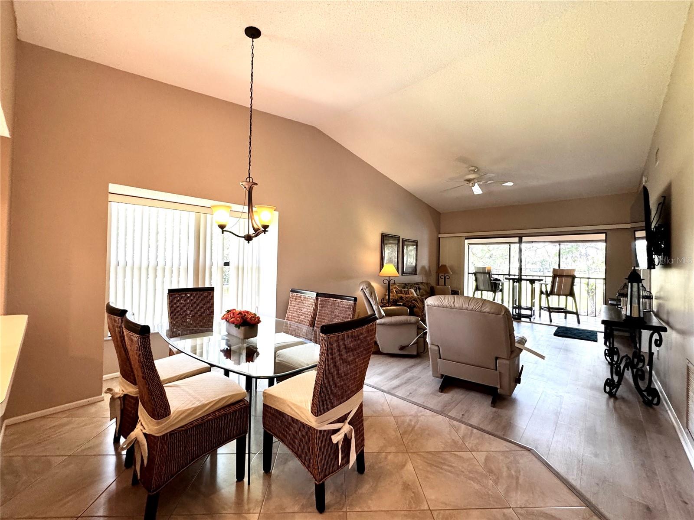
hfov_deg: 102.1
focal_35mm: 14
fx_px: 281
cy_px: 260
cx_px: 347
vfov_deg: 85.7
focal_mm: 2.22
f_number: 2.2
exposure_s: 1/120
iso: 250
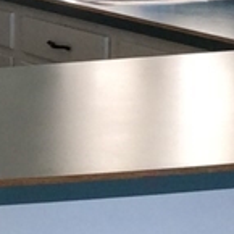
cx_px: -308
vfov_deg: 8.7
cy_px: 6
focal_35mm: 200
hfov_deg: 8.1
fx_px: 1530
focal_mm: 3.3
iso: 40
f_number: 2.4
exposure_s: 1/60
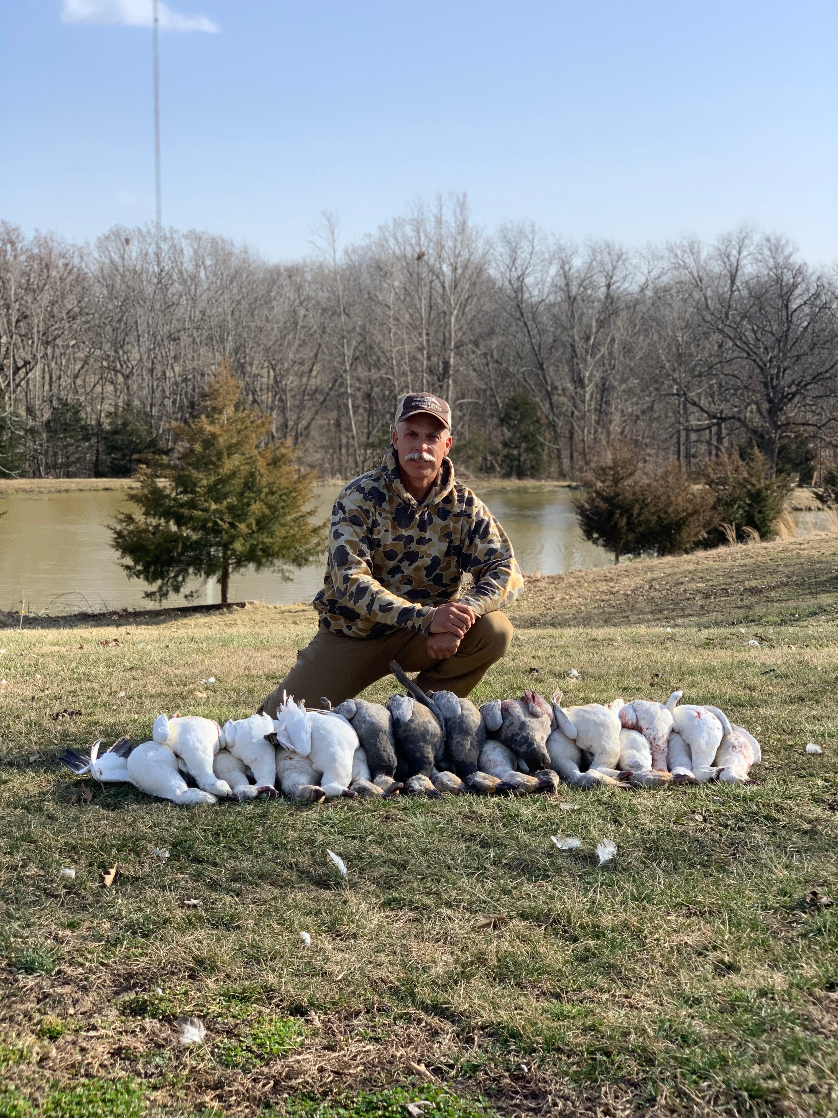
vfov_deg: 36.8
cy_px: 559
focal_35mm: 52
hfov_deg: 28.0
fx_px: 1678
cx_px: 419
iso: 16
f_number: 2.4
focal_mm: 6
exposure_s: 1/578
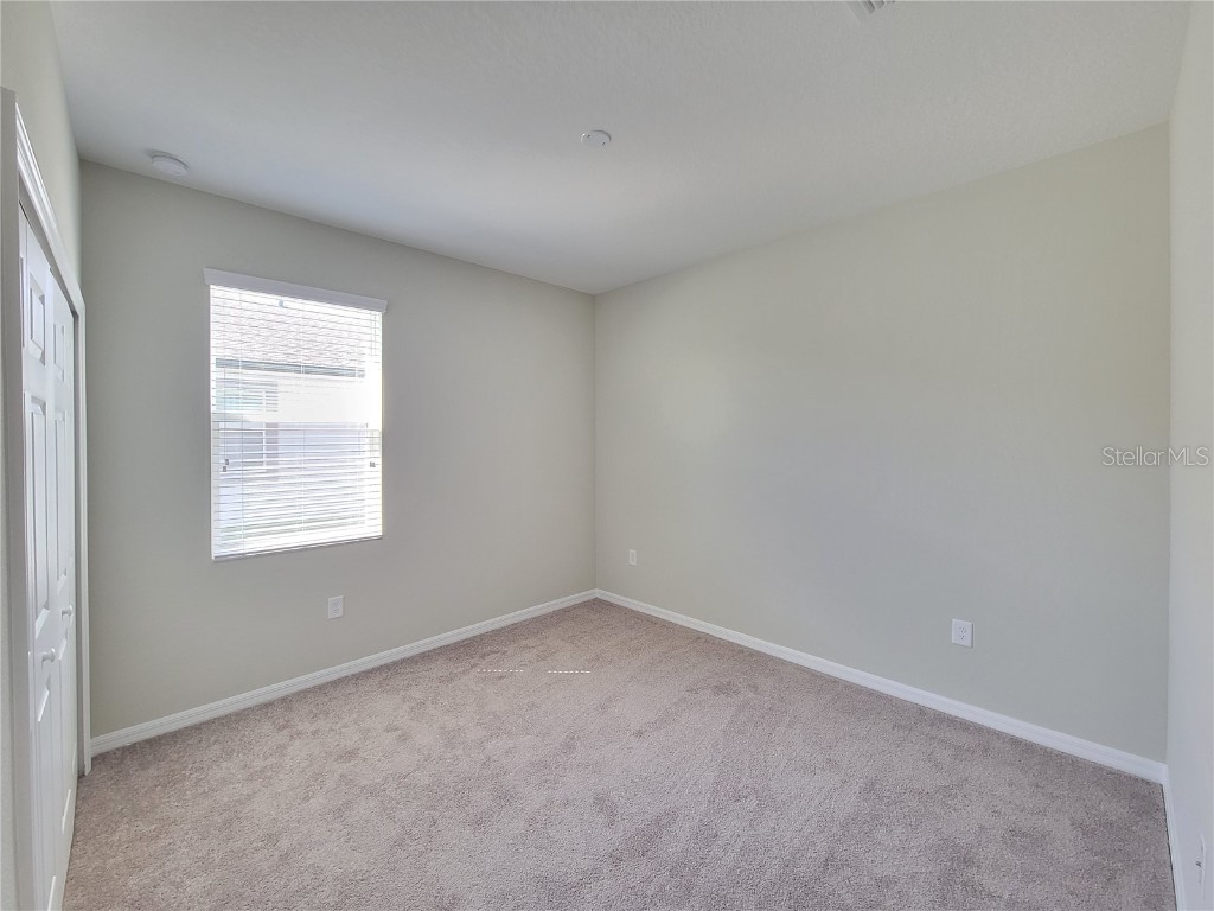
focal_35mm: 13
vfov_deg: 89.9
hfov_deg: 106.2
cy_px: 456
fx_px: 456
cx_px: 607
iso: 250
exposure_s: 1/60
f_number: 2.2
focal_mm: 2.2
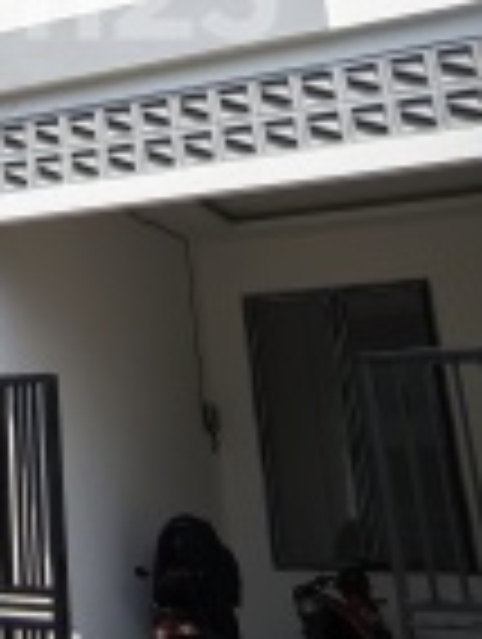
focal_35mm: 68
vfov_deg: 26.8
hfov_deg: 20.0
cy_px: -14
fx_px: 1259
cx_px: -133
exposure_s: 1/952
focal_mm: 1.91
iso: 50
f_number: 2.2
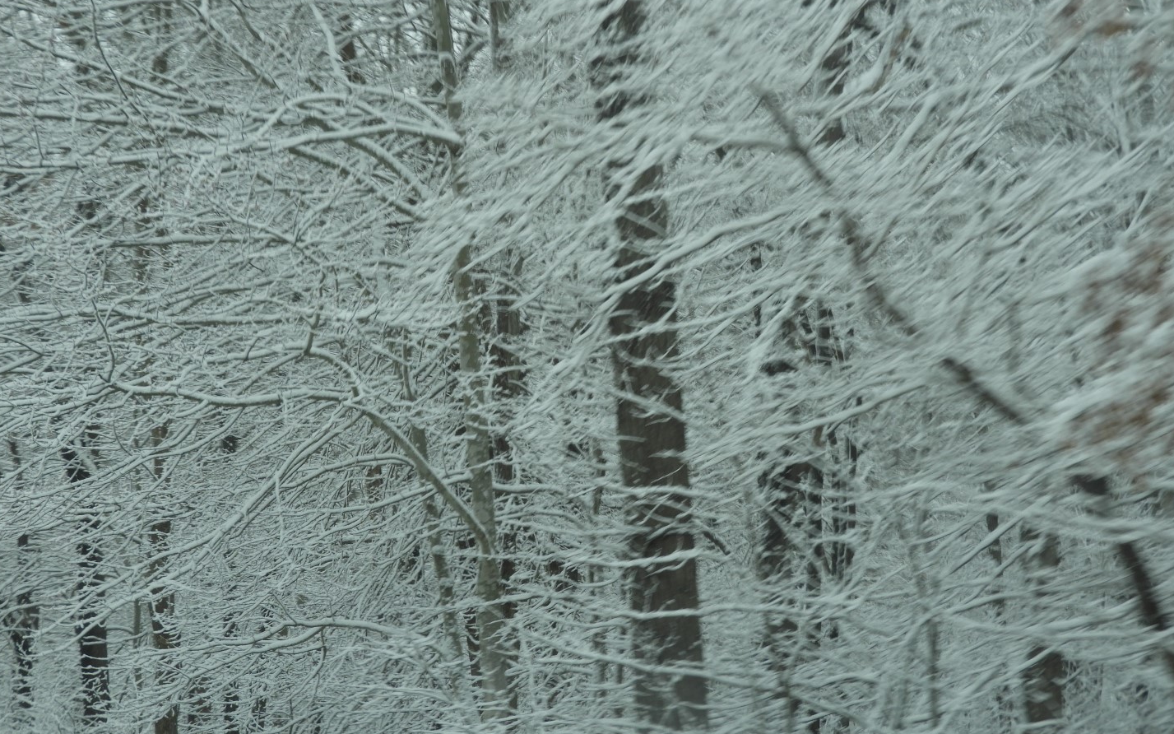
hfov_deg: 17.0
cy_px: 342
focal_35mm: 123
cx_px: 584
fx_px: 3936
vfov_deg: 10.7
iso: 100
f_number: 5
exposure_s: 1/100
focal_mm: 20.6
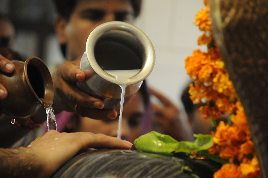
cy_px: 89
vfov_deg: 6.8
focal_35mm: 202
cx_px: 134
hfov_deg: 10.2
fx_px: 1506
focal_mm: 135
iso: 2500
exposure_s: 1/60
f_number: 5.6
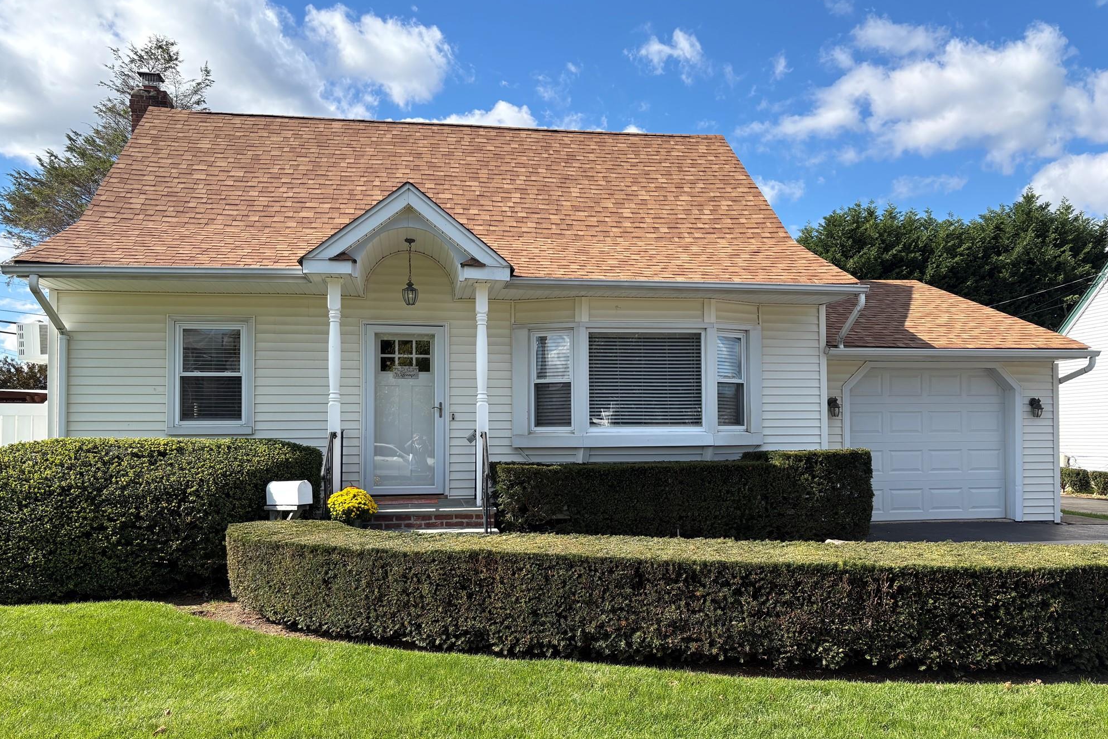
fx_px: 862
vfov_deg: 46.3
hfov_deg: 65.5
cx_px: 546
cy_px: 407
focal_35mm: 28
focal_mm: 5.96
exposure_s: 1/1799
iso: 50
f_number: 1.6
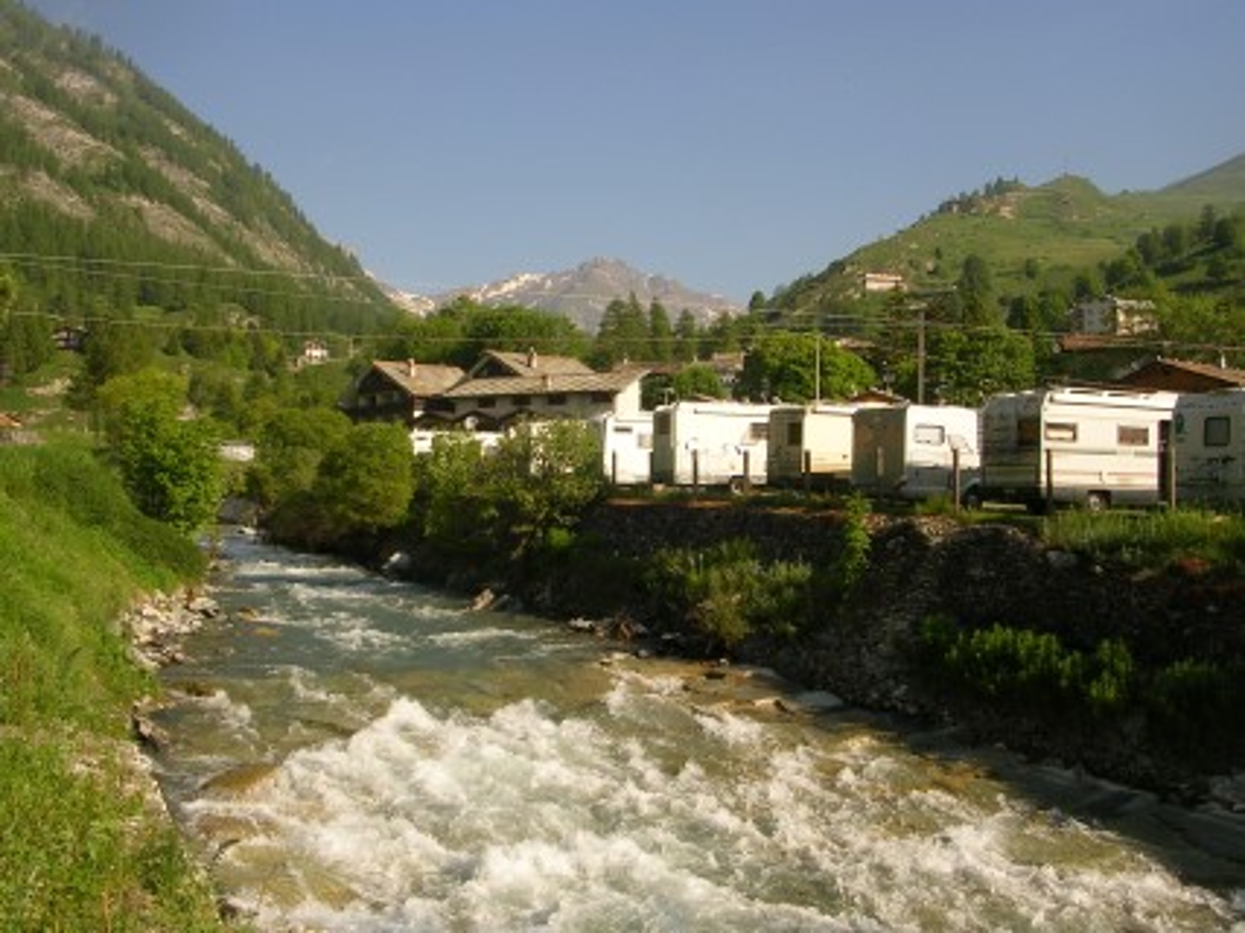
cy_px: 466
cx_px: 622
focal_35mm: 38
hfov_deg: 49.0
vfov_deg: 37.7
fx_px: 1366
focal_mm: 5.8
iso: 50
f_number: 5.6
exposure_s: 1/270
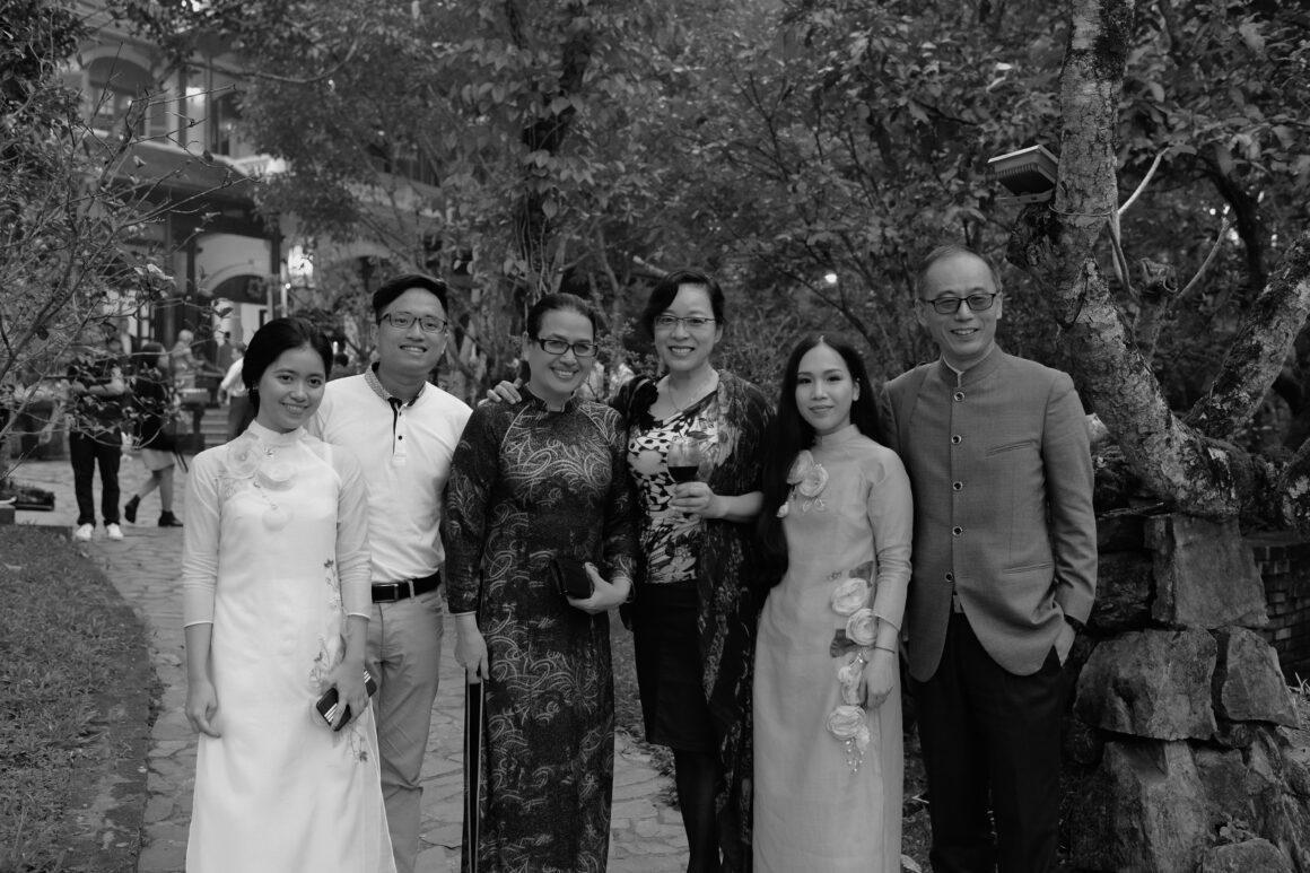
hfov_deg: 54.4
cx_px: 655
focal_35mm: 35
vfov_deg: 37.8
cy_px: 436
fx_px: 1273
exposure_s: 1/250
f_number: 3.5
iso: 3200
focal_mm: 35
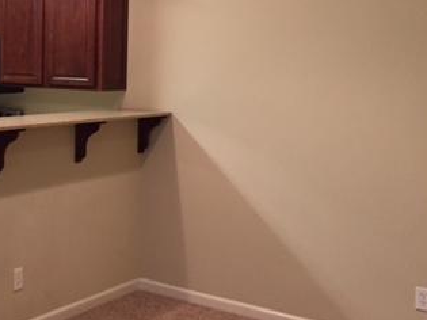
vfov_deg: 24.6
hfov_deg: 30.5
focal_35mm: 59
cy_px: 84
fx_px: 728
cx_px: 4
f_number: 2.2
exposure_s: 1/30
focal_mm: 4.15
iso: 125
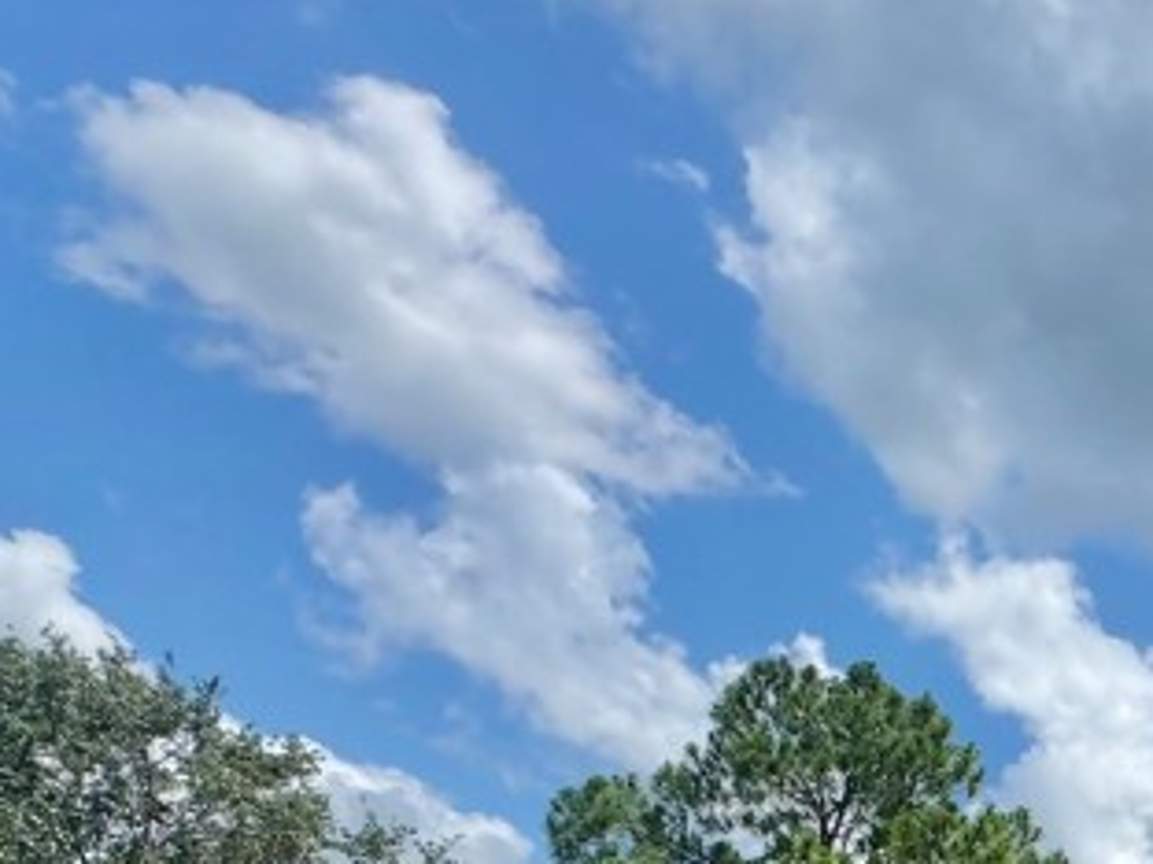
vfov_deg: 26.0
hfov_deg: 30.3
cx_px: 1578
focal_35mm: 46
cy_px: 1178
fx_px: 1532
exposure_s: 1/3906
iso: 50
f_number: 2.2
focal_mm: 2.22
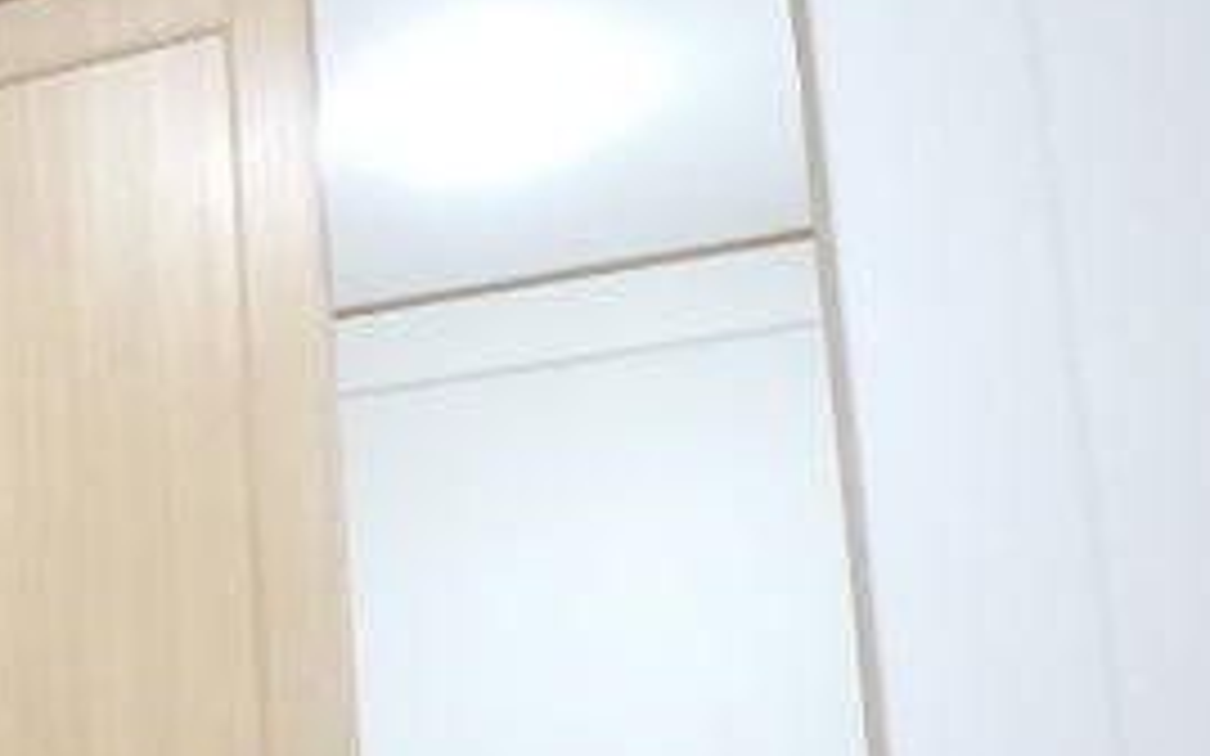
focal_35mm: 53
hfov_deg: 33.6
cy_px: 666
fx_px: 1747
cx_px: -94
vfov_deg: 23.8
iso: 800
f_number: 3.5
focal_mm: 3.7
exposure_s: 1/25
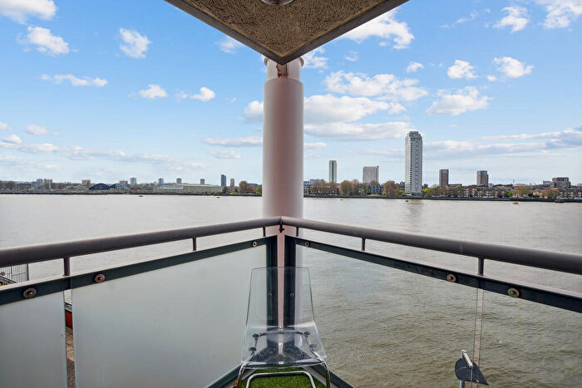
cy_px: 194
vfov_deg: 77.4
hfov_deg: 100.4
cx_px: 291
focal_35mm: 15
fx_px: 243
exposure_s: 1/160
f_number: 5.6
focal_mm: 10
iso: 160
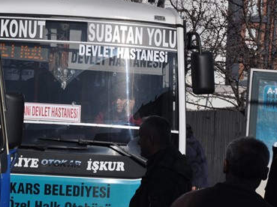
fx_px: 2133
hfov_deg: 7.4
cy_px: 76
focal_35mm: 267
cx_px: 44
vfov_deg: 5.6
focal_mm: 105
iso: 500
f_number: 11
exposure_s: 1/2000
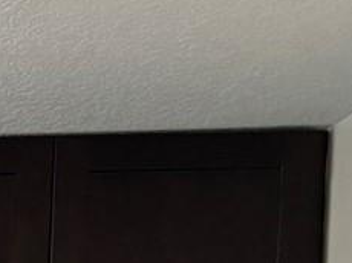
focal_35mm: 181
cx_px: -641
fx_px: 1839
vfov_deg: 7.2
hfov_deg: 9.2
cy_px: 809
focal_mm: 5.96
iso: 250
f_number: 1.6
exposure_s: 1/60
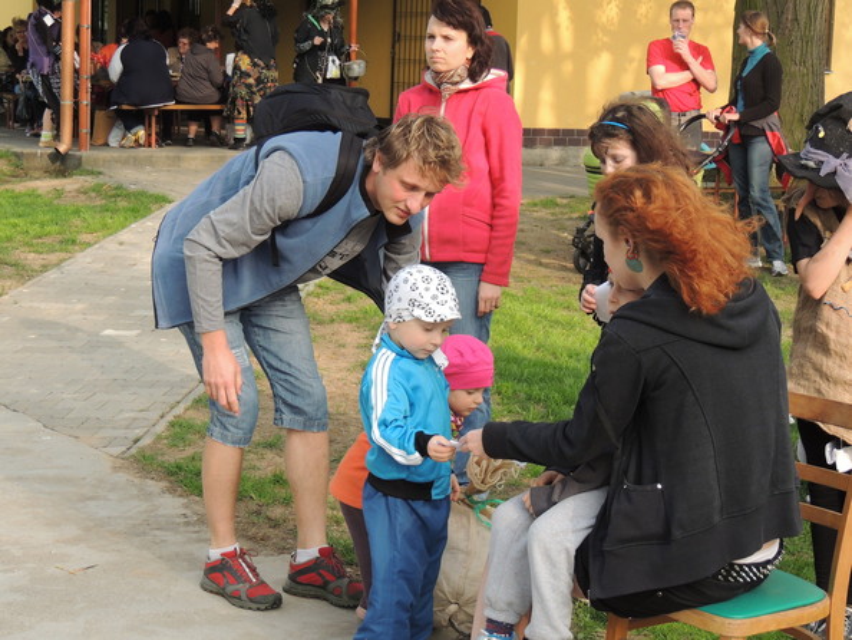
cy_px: 320
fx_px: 1724
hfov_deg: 27.8
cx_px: 426
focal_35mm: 70
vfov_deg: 21.0
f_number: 3.9
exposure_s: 1/400
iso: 180
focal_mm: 12.4
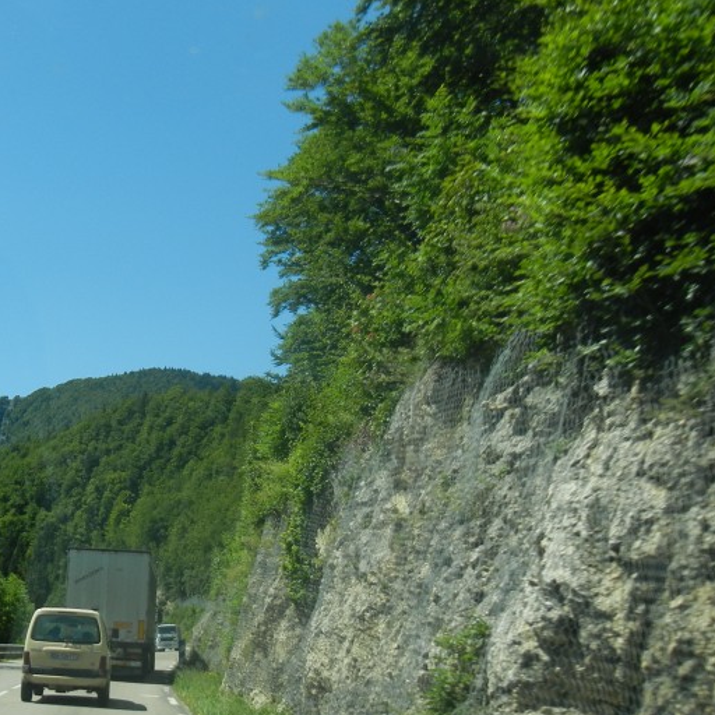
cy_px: 399
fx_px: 1239
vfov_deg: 32.2
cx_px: 10
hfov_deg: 30.1
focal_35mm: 53
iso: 160
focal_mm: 5.4
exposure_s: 1/288
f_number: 7
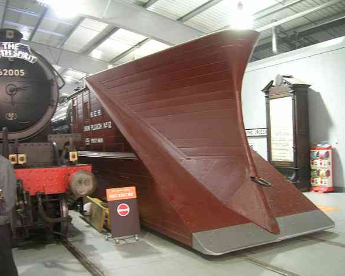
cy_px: 139
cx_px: 184
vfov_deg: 41.2
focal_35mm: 36
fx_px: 368
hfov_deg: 50.2
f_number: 2.9
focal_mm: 5.7
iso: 119
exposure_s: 1/3.7
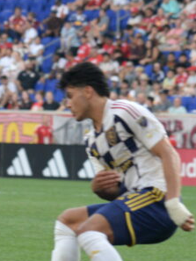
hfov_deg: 2.2
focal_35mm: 664
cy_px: 165
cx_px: -55
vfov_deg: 3.0
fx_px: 5009
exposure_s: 1/500
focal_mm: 200
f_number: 8
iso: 1600
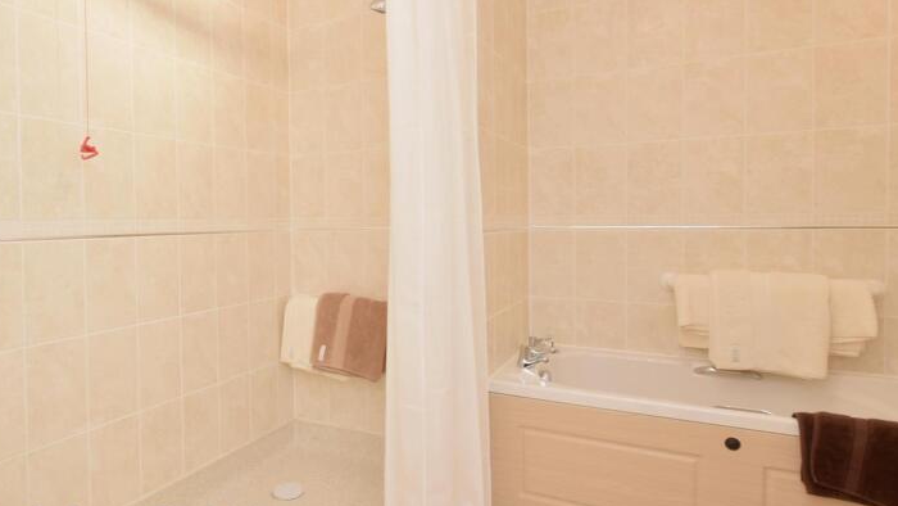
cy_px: 231
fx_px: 548
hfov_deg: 77.1
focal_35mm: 23
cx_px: 330
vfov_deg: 49.5
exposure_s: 1/10
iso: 500
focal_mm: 10
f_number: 8
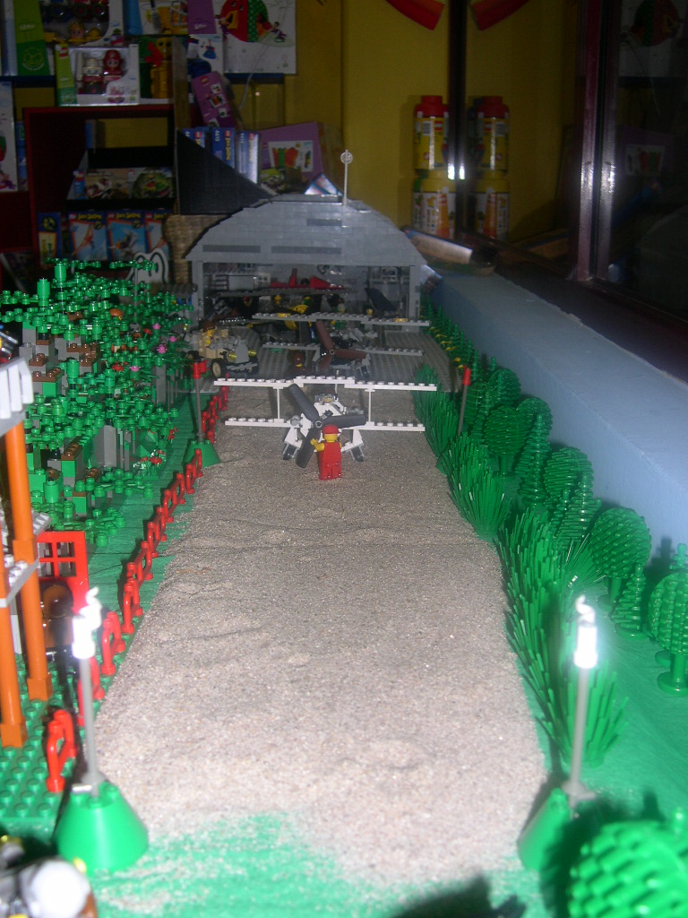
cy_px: 459
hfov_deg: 37.7
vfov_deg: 49.0
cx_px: 344
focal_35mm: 38
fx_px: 1007
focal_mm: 8
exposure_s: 1/60
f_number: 2.8
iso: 100
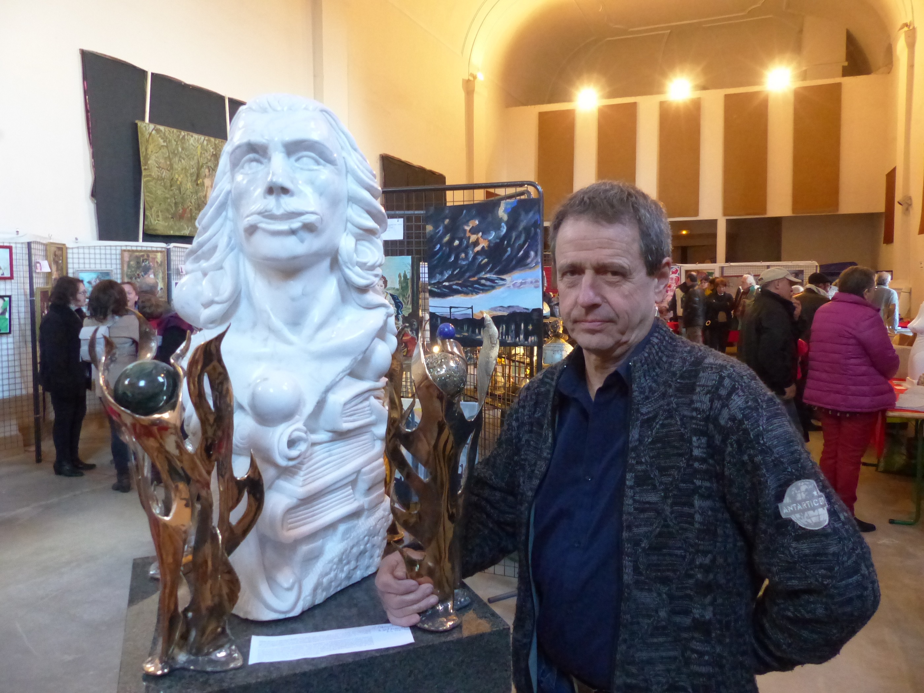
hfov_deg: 69.4
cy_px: 346
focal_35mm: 25
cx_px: 462
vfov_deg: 54.9
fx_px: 667
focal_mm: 4.5
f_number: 2.8
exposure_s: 1/30
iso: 800
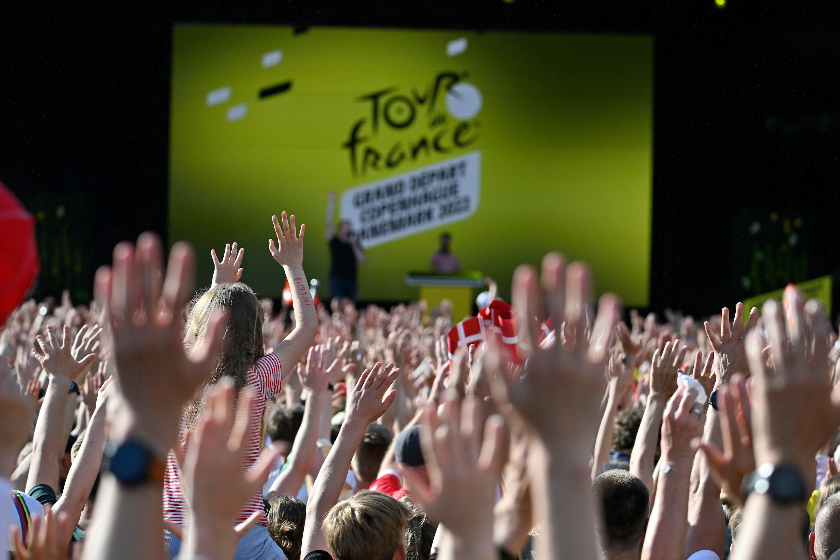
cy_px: 280
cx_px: 420
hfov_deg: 14.7
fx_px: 3266
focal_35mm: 140
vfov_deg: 9.8
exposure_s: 1/2500
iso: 320
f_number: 5.6
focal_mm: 140
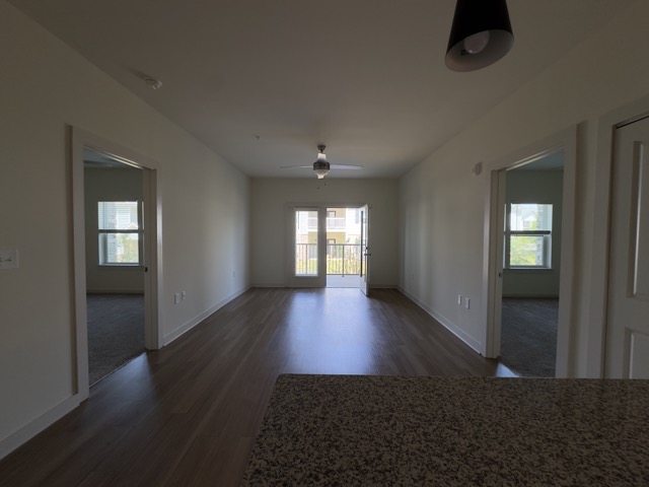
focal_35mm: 14
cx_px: 324
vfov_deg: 85.7
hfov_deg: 102.1
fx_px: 262
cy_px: 244
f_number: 2.2
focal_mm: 2.22
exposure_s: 1/120
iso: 80
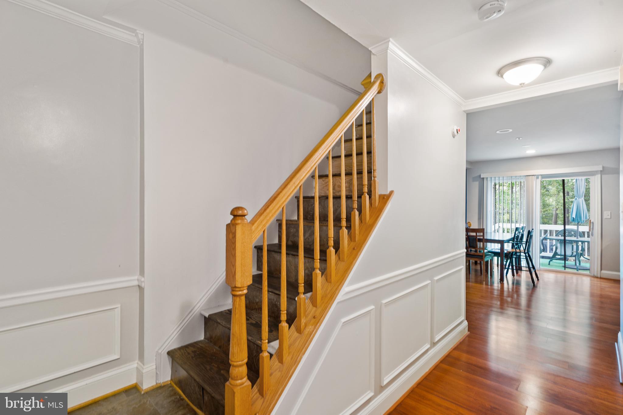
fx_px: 277
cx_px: 312
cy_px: 208
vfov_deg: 73.7
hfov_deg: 96.7
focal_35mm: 16
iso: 320
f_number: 9
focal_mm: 16
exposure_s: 1
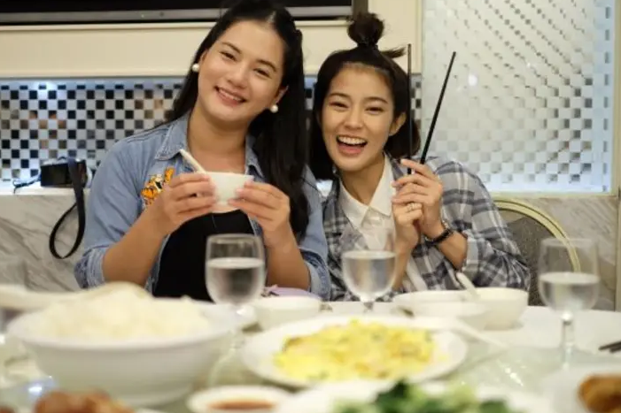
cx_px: 295
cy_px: 203
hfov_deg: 33.9
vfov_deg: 23.0
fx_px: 1017
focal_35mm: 59
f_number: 1.4
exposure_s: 1/60
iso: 200
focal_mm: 35
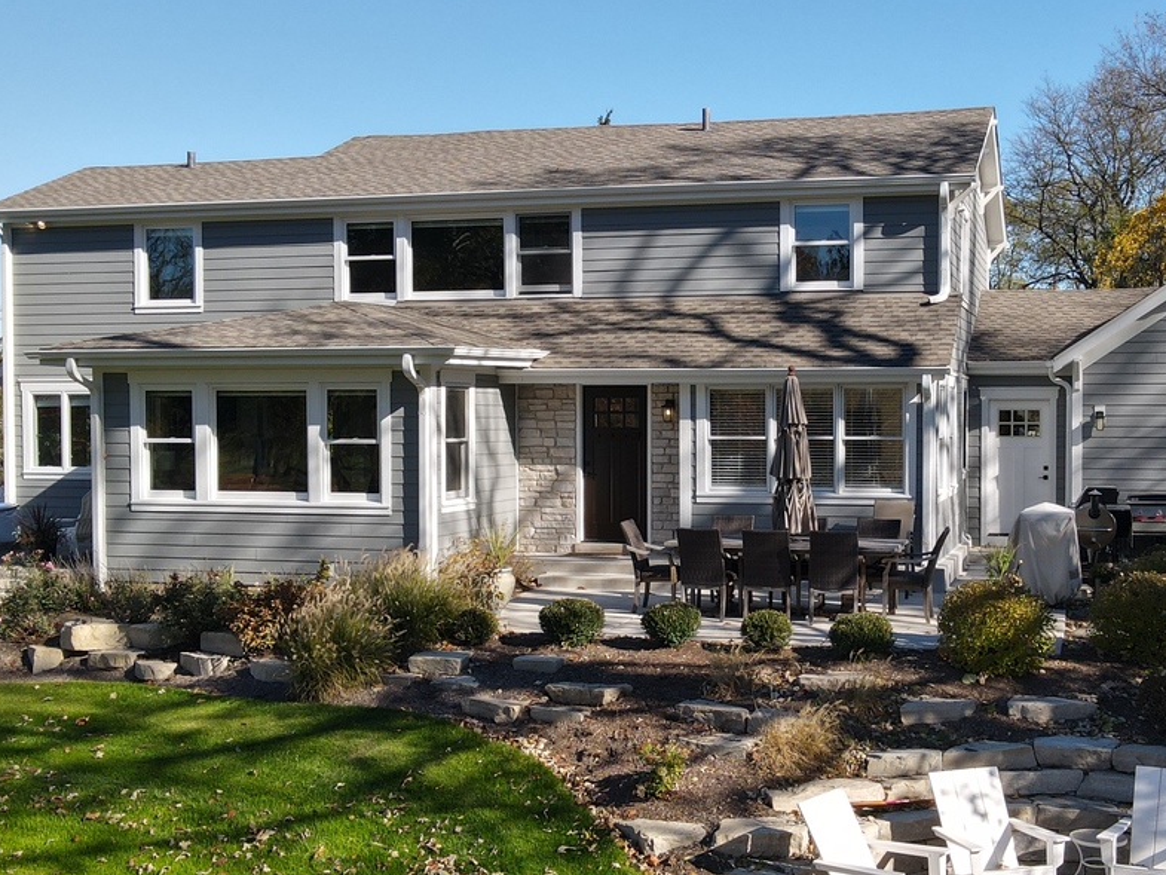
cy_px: 465
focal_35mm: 44
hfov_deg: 42.7
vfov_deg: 32.9
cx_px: 706
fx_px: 1482
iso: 100
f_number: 2.8
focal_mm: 4.5
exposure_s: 1/500
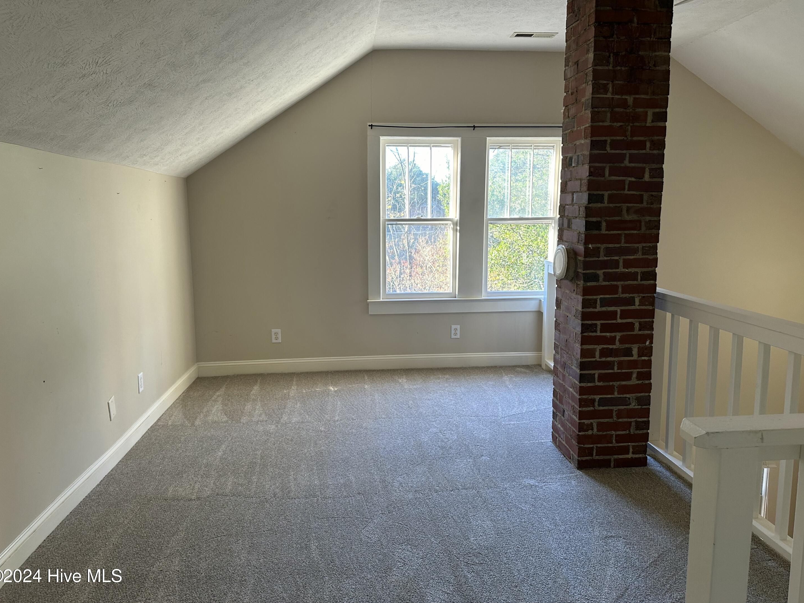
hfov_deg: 69.4
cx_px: 407
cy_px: 291
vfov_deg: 54.9
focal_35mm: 25
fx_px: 581
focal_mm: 6.86
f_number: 1.78
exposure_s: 1/60
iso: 125
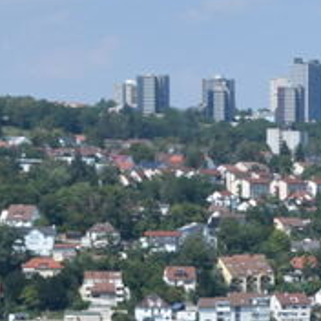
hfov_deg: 7.5
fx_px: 2275
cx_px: 767
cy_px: 414
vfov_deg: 8.0
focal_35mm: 217
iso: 200
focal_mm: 25
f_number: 10
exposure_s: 1/400
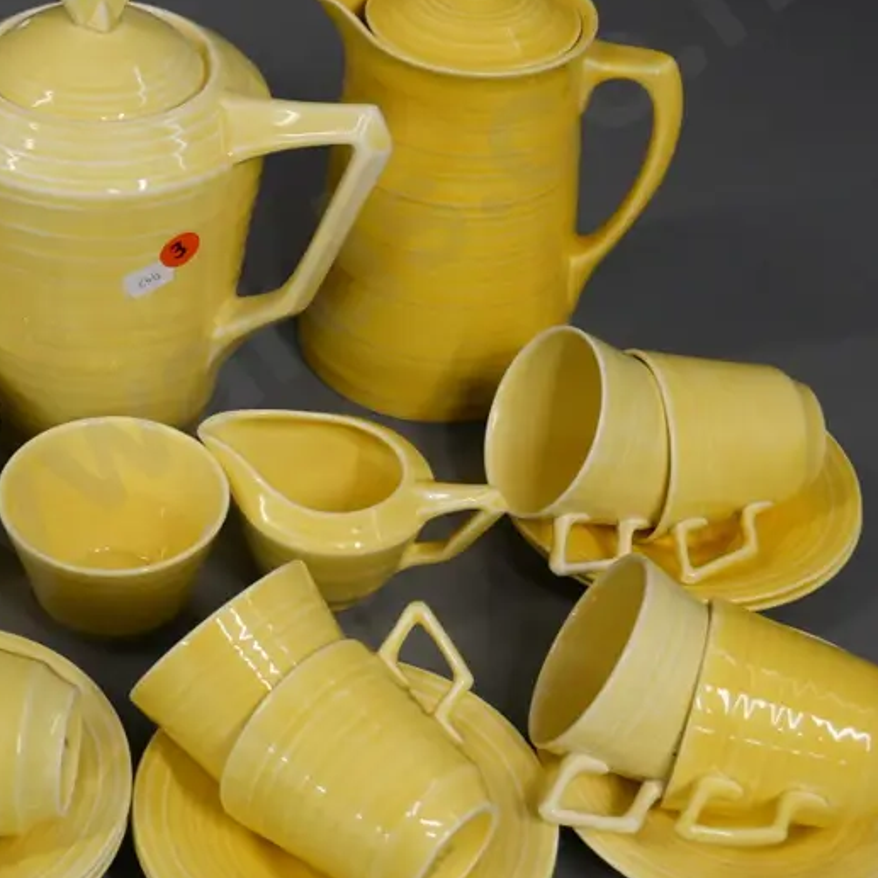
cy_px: 430
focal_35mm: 77
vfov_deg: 22.5
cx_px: 144
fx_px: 2210
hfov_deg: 22.1
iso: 1600
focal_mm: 22
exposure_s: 1/125
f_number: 5.3
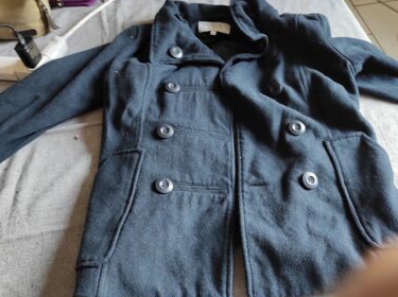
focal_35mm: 32
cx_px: 202
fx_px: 367
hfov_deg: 56.9
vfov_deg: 44.0
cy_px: 143
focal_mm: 5.43
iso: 113
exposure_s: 1/50
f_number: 1.89
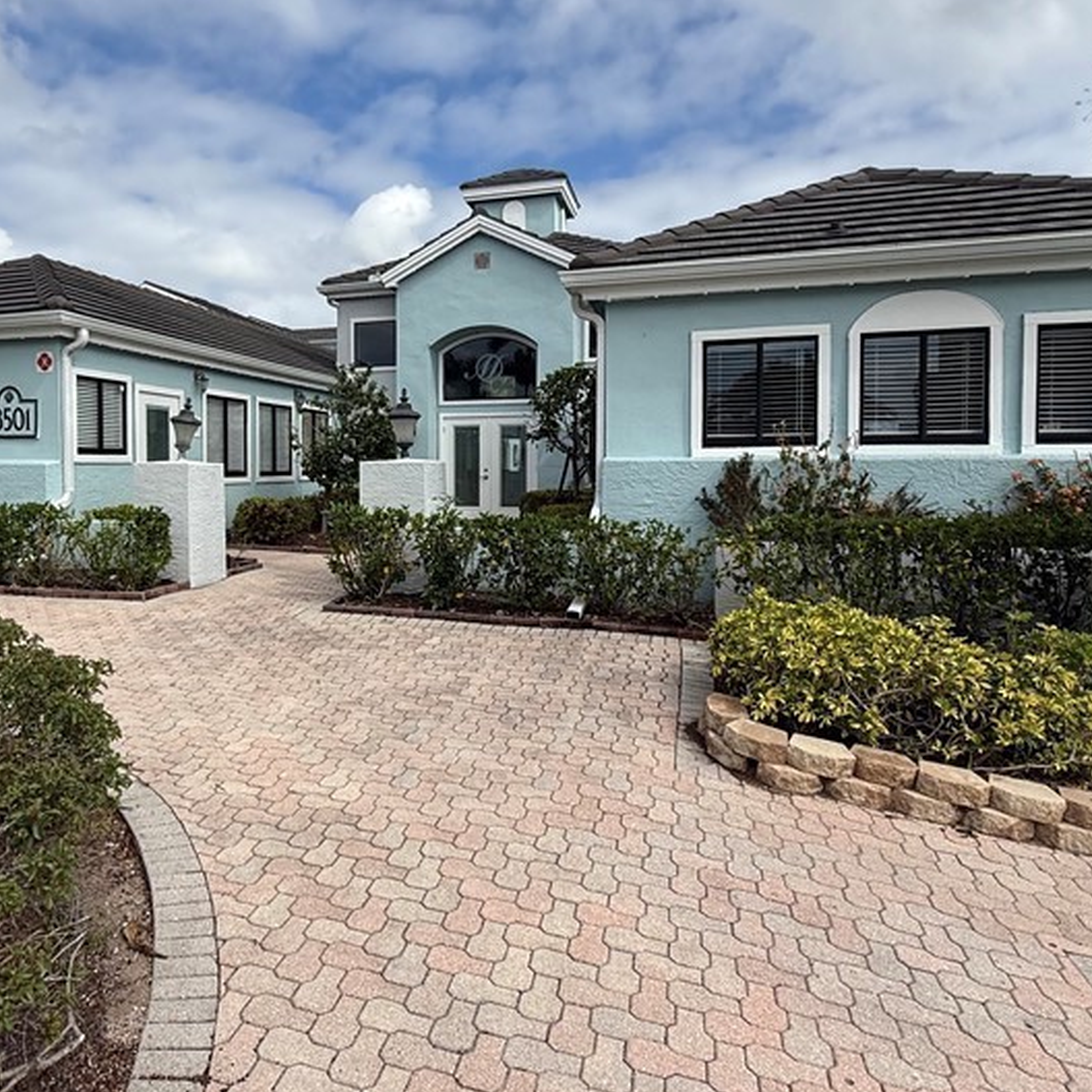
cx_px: 410
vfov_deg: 64.9
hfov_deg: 64.1
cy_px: 492
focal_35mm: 24
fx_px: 857
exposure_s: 1/2841
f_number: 2.2
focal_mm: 2.22
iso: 50
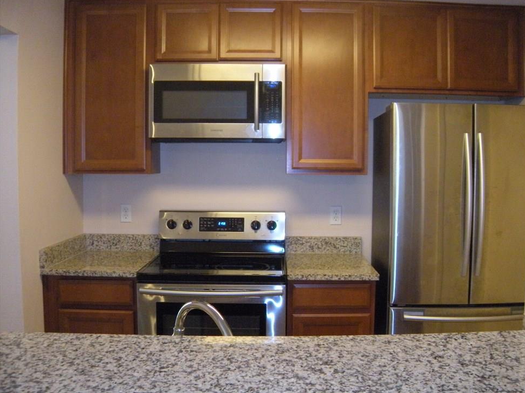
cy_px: 186
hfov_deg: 50.1
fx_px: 561
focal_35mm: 37
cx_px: 276
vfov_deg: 38.6
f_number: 3.8
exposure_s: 1/30
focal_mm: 5.9
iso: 400
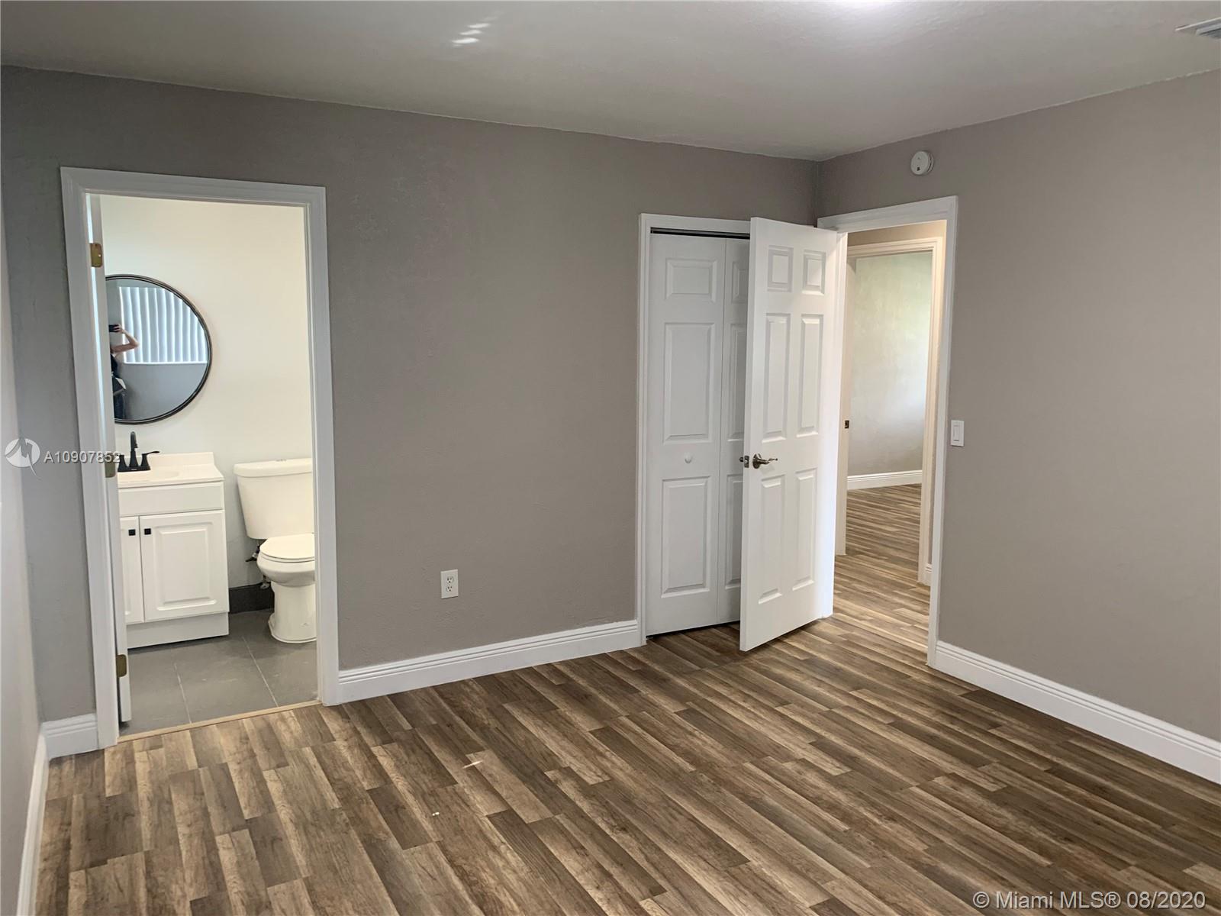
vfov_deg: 53.1
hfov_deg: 67.3
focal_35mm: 26
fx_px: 917
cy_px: 458
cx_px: 610
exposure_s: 1/60
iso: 100
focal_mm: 4.25
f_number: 1.8
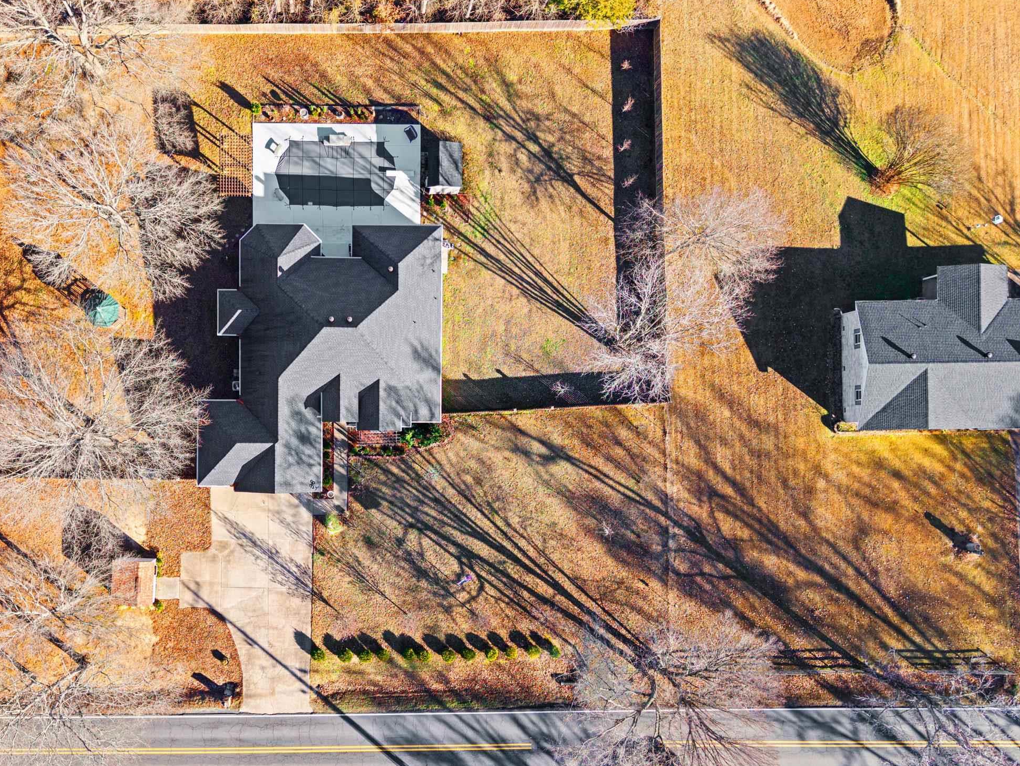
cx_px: 363
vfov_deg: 45.3
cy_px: 440
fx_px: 914
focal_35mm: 31
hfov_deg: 57.4
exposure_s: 1/20
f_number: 1.8
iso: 100
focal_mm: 8.67
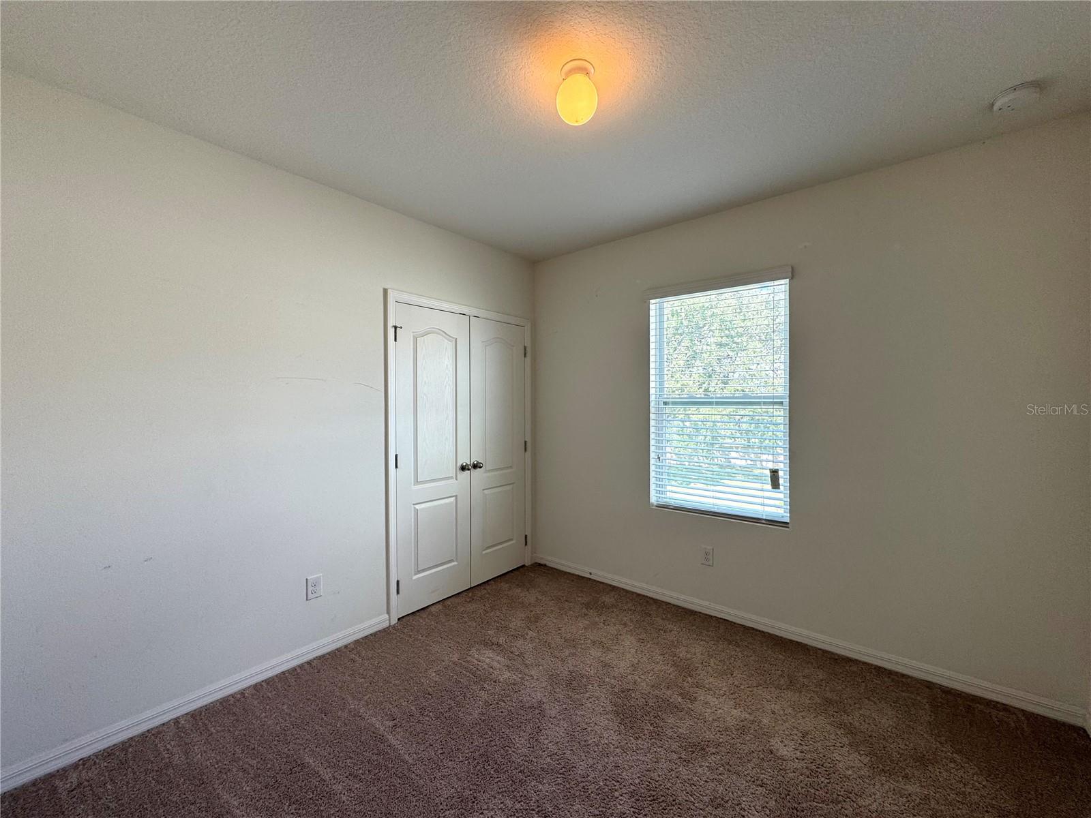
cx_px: 546
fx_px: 441
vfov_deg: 85.7
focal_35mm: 14
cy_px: 409
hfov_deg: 102.1
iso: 80
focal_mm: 2.22
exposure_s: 1/120
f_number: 2.2
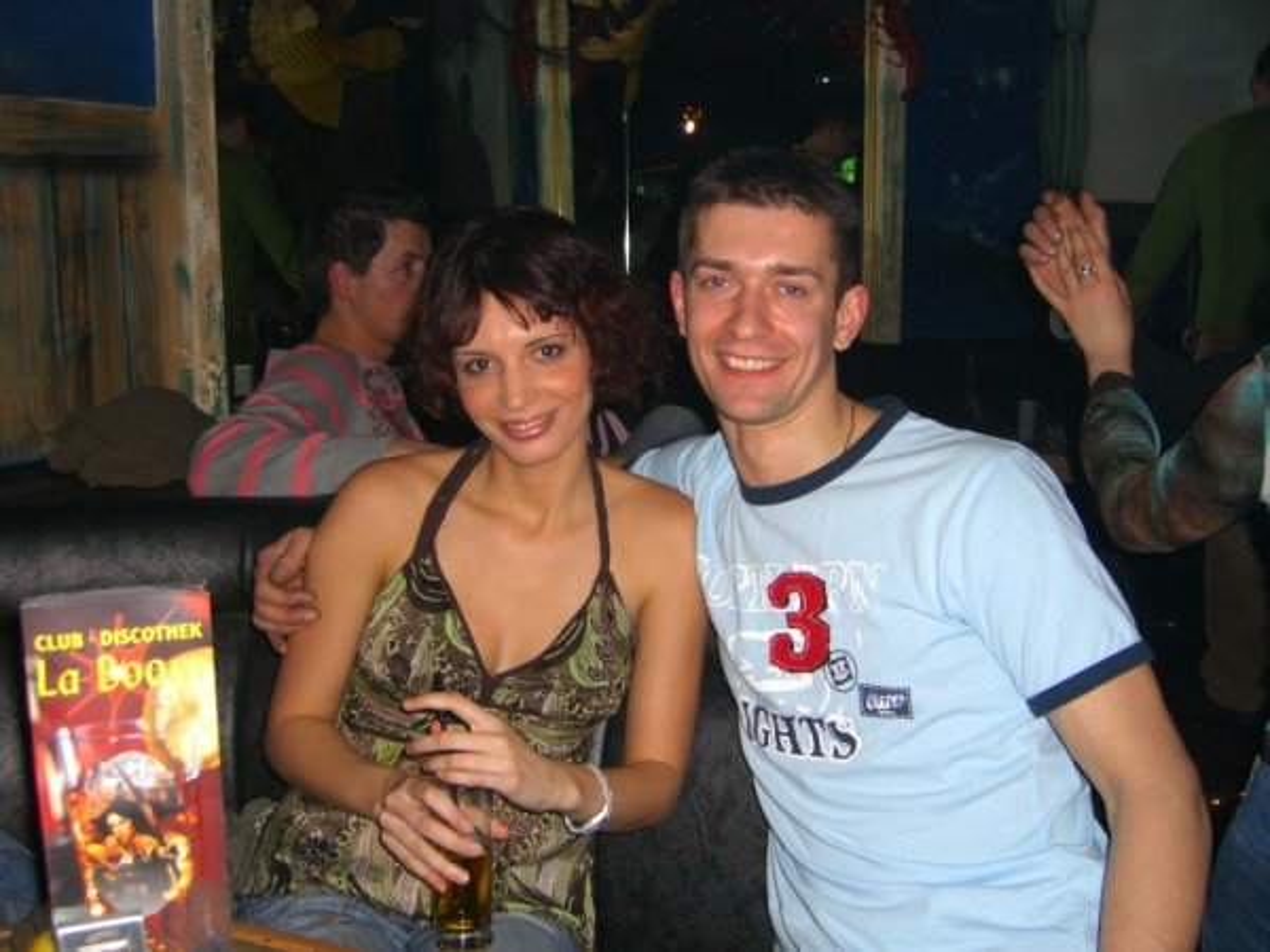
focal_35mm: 38
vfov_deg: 37.7
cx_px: 635
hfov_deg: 49.0
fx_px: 1394
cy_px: 476
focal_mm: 7.9
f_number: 2.8
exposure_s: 1/60
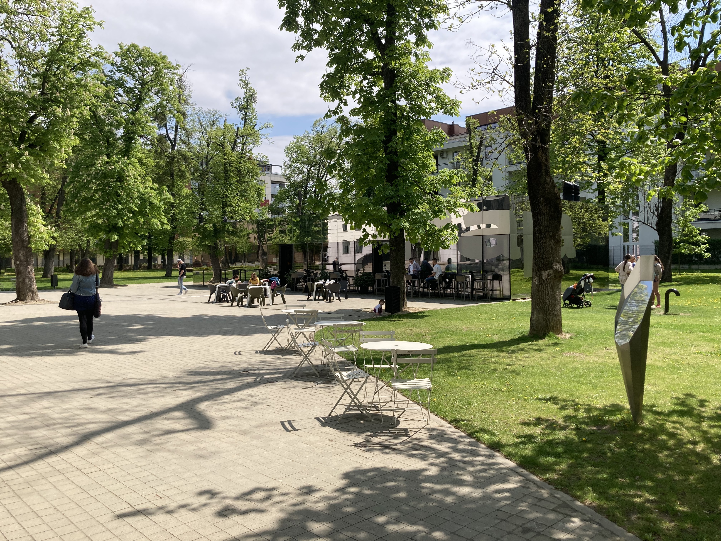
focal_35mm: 28
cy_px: 270
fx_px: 583
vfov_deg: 49.7
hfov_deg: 63.4
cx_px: 360
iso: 20
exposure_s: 1/1548
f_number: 1.8
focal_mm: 3.99
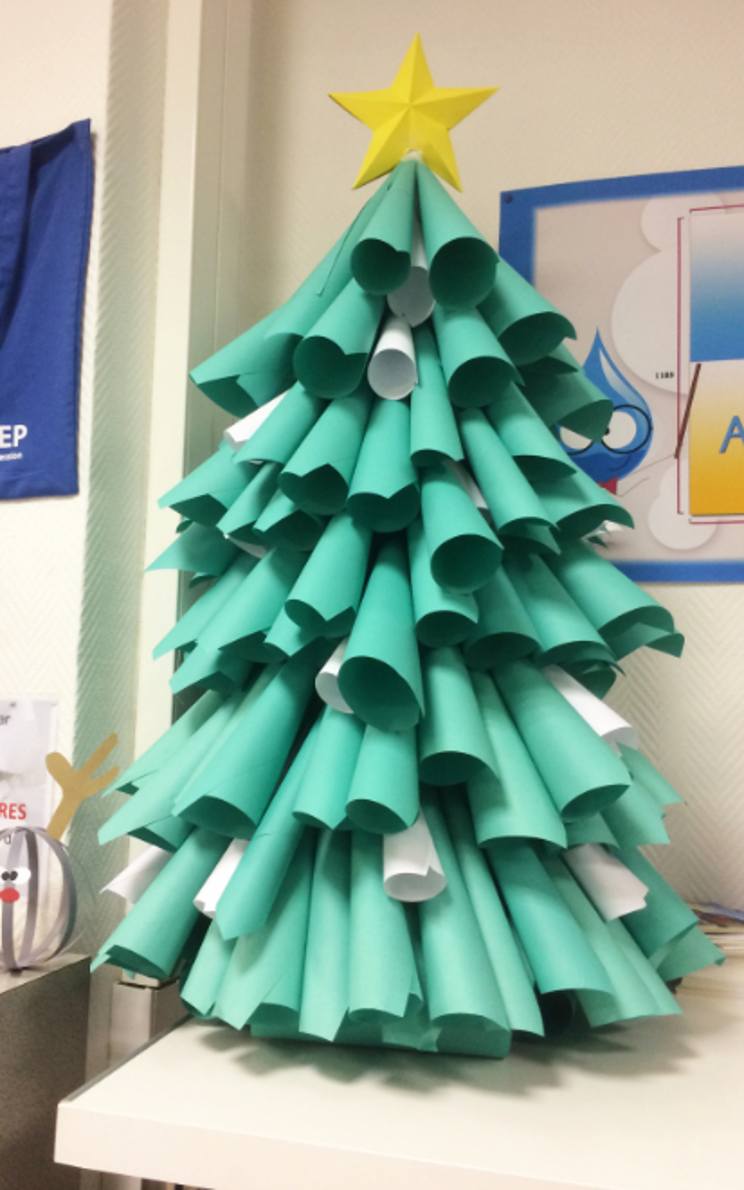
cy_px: 592
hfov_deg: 40.5
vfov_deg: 61.2
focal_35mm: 31
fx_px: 1006
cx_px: 322
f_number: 2.2
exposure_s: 1/33
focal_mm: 4.2
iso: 125
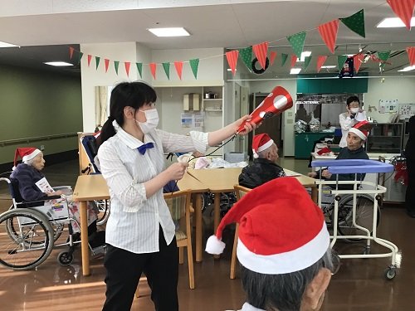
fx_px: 372
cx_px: 208
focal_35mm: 31
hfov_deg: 58.4
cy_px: 156
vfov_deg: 45.4
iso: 25
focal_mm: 3.3
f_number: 2.4
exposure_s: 1/30
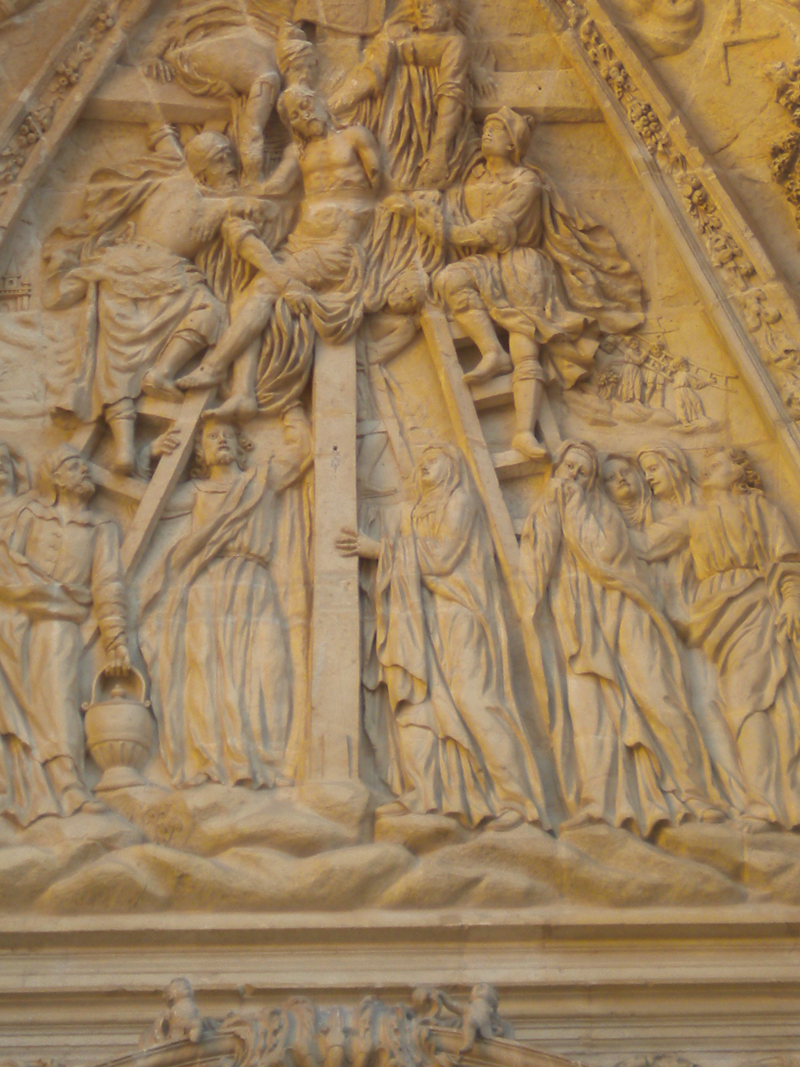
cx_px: 391
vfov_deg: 28.8
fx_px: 2034
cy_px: 233
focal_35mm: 66
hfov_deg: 22.3
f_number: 3.1
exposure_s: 1/72
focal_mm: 6.3
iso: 80
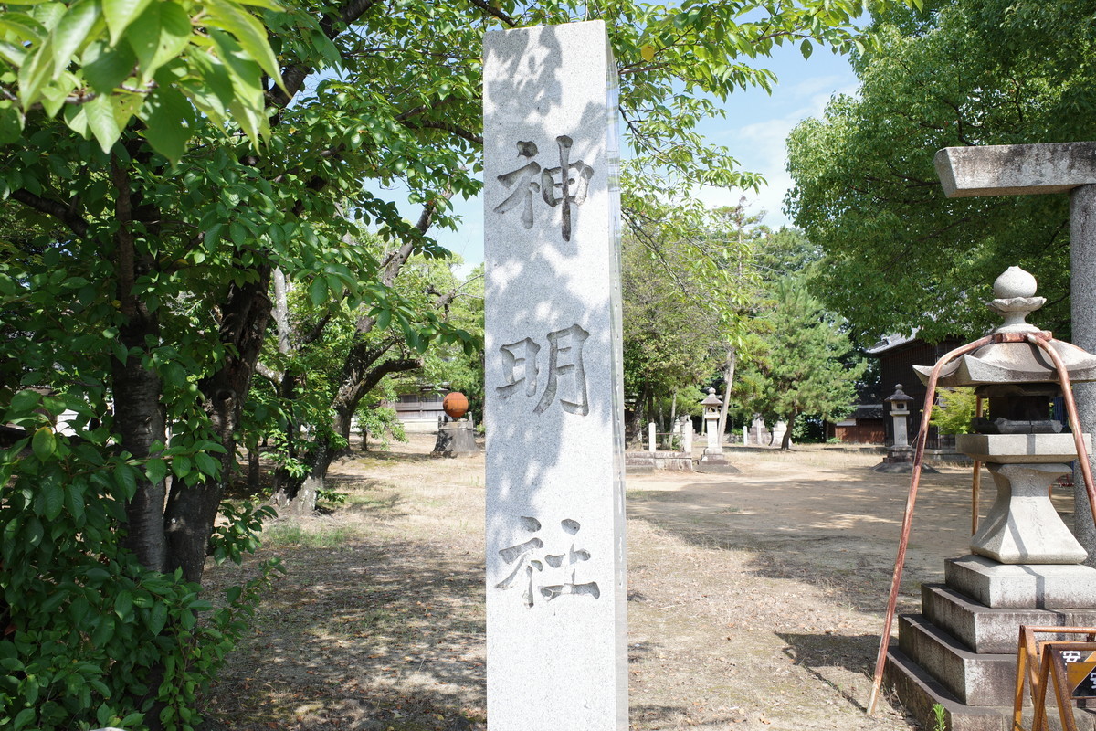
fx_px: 852
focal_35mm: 28
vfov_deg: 46.4
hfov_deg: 65.5
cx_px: 548
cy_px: 366
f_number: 5
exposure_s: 1/400
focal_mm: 18.3
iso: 200
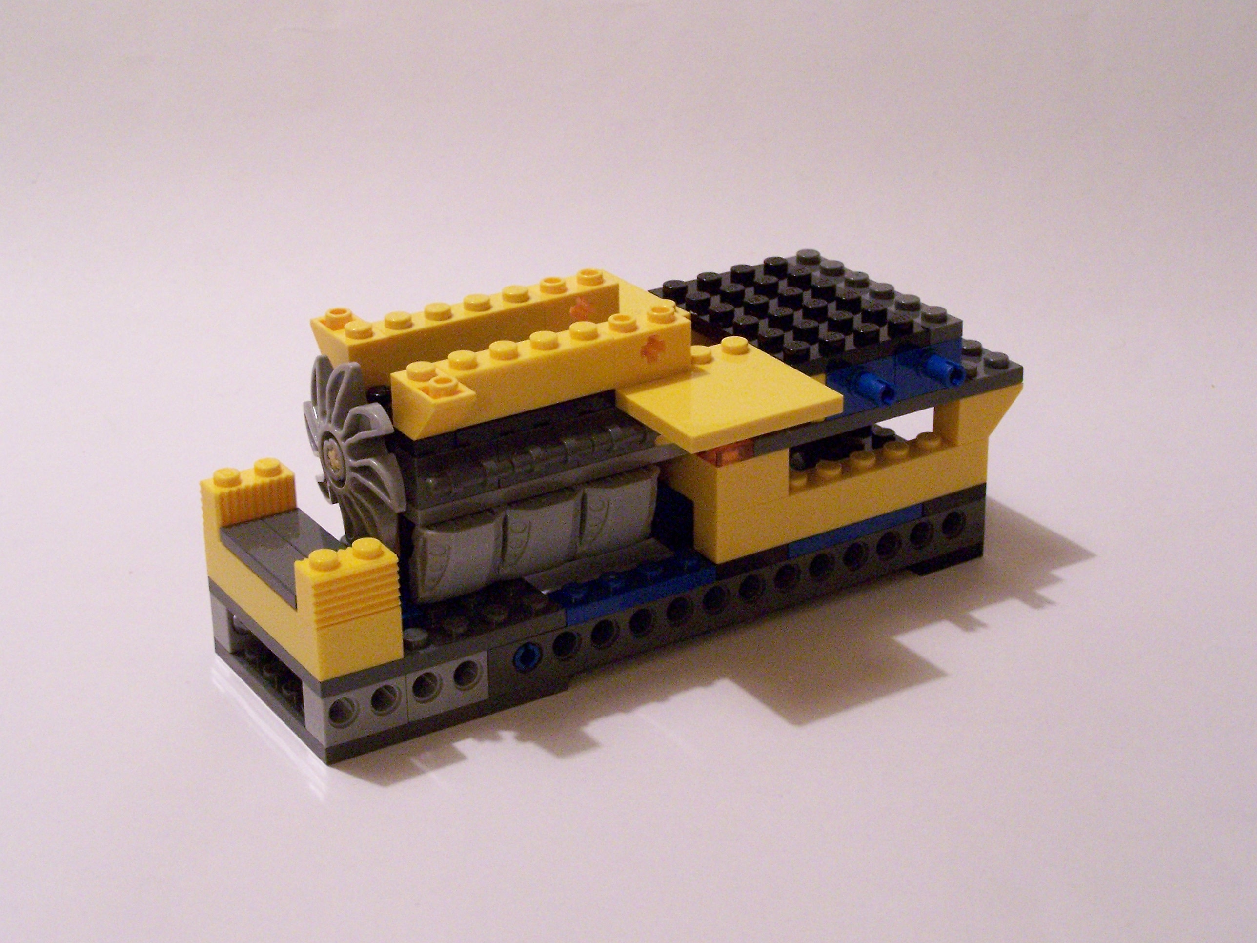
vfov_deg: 21.9
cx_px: 628
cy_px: 472
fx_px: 2433
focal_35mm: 67
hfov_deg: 29.0
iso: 400
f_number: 3.2
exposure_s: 1/20
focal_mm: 11.1
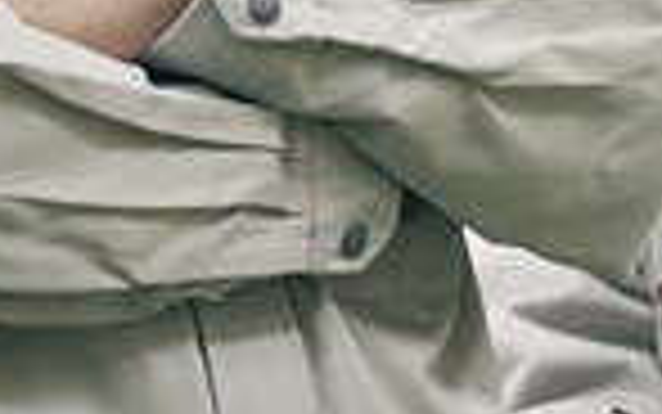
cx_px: 482
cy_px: -338
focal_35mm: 709
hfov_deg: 3.0
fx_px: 12796
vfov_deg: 1.9
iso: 800
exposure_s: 1/160
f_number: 2.8
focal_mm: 142
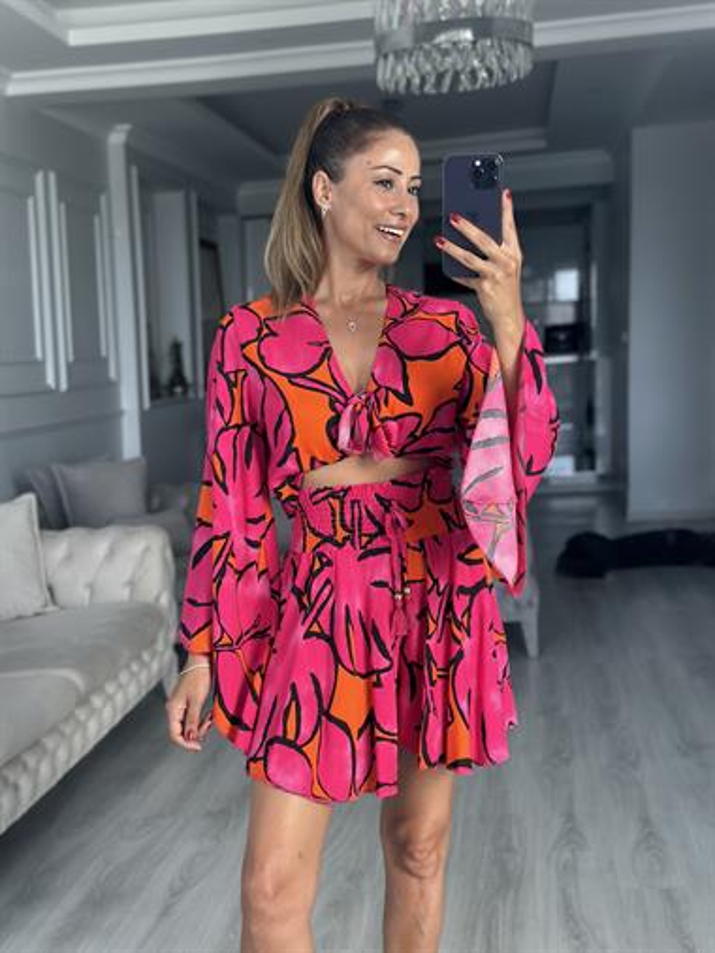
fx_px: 1321
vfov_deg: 39.6
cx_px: 358
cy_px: 476
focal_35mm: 48
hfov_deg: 30.3
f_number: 1.78
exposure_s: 1/145
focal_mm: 6.86
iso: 100
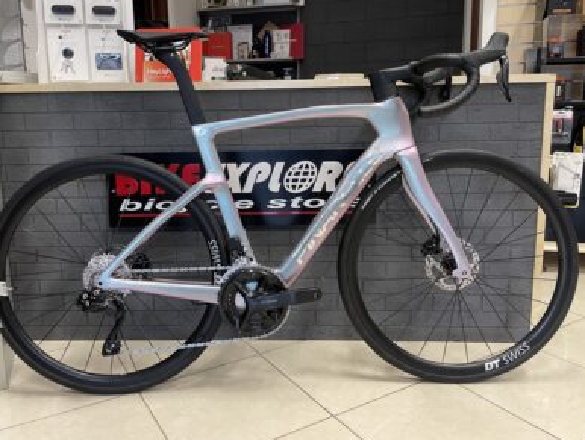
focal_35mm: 29
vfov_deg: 48.2
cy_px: 204
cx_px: 276
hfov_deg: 61.6
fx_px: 490
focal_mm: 4.2
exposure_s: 1/50
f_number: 1.6
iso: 200
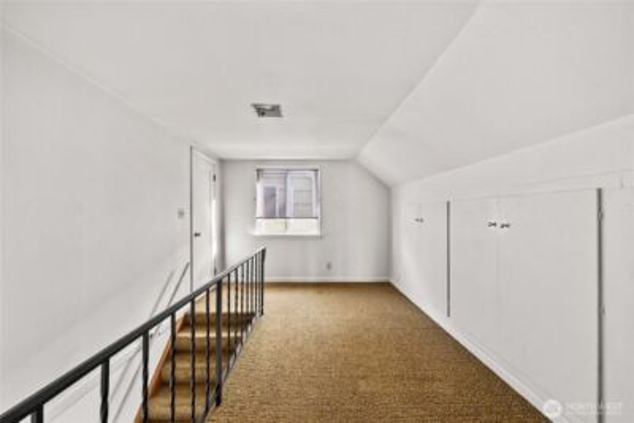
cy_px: 212
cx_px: 317
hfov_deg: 112.6
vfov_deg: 90.1
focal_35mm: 12
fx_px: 211
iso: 3200
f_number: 6.7
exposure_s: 1/10
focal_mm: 12
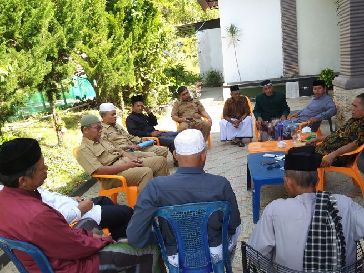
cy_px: 144
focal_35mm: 33
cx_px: 215
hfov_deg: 55.0
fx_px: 347
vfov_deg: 42.9
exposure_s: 1/313
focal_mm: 3.93
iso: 50
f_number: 1.7
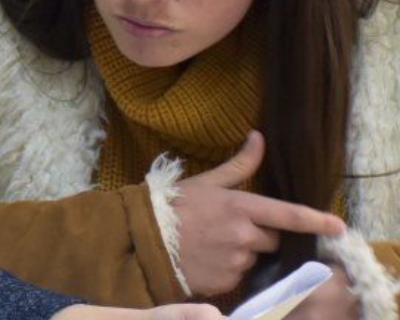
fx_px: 4157
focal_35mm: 351
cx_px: -142
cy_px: 142
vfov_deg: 4.4
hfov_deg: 5.5
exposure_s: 1/25
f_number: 5
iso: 800
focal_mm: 66
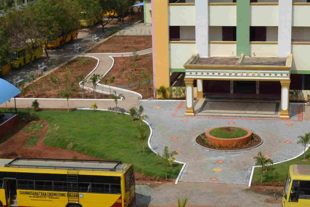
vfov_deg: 18.6
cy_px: 130
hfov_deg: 27.7
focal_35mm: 73
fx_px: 629
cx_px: 147
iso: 400
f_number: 10
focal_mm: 18
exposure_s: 1/1000
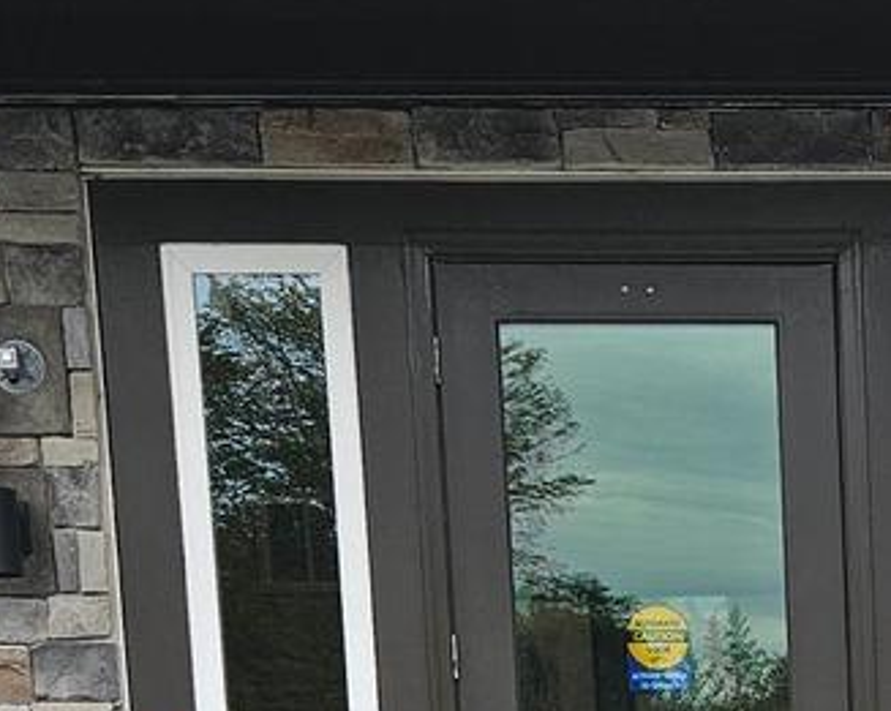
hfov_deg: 18.4
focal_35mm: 99
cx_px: 1057
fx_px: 2608
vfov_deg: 14.2
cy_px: 1169
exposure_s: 1/221
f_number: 1.8
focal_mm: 5.4
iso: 25
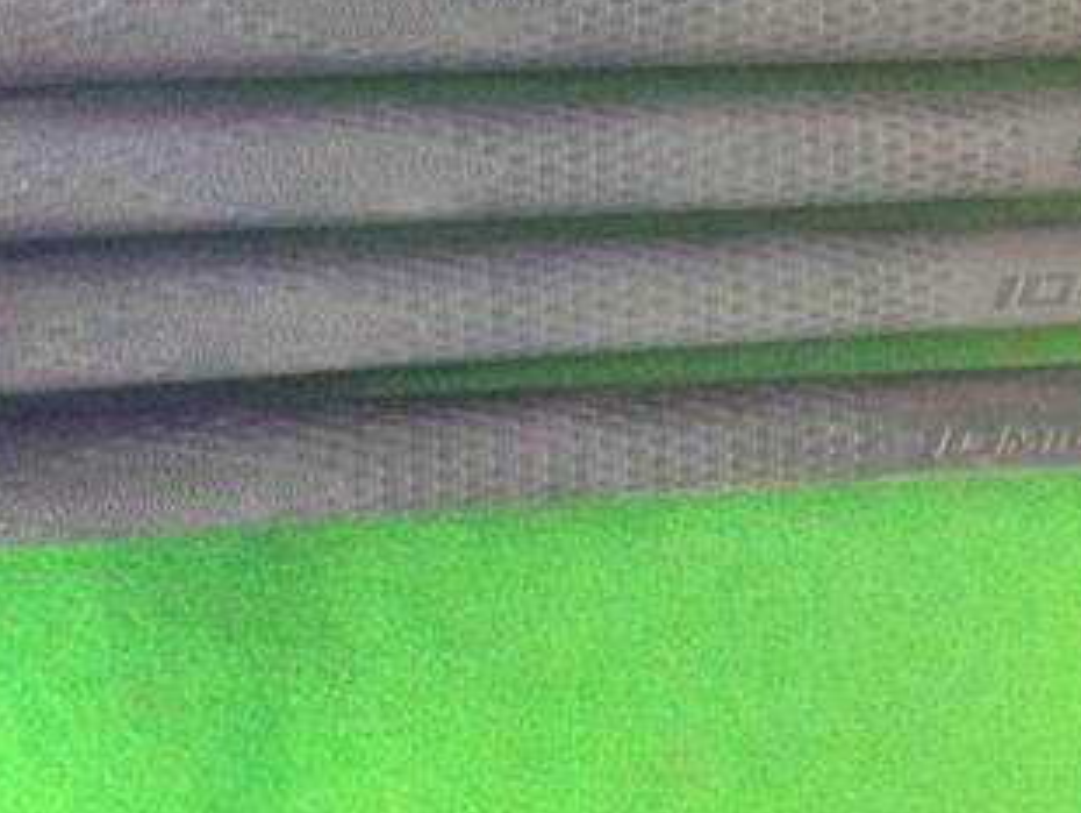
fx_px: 2000
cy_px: 91
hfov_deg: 30.2
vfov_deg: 22.4
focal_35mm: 64
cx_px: 631
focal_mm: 3.3
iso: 320
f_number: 2.4
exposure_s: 1/15
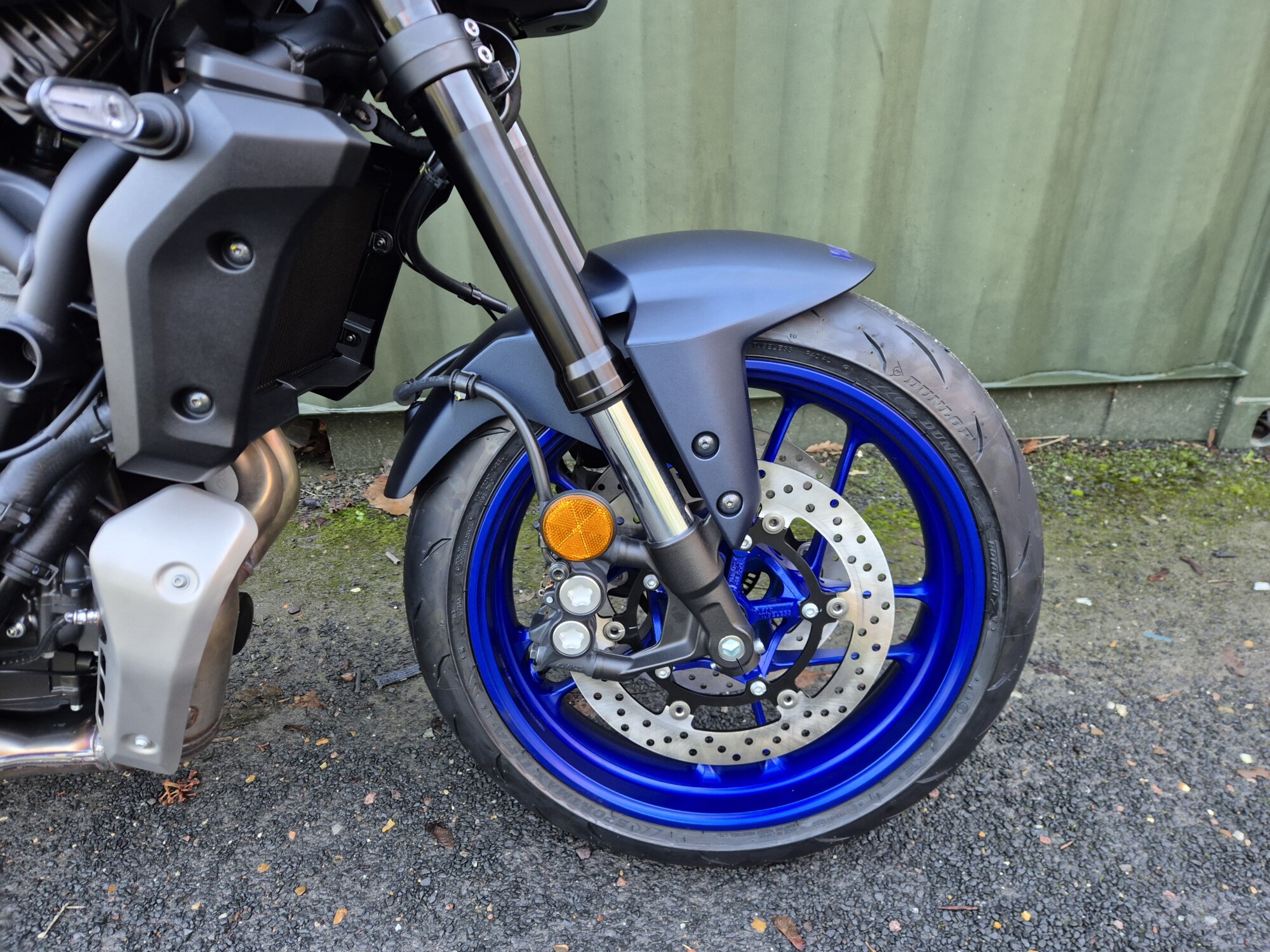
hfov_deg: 73.9
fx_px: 844
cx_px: 635
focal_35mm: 23
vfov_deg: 58.9
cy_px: 476
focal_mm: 5.4
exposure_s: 1/100
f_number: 1.8
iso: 400
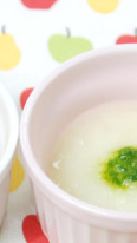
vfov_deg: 9.1
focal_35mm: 237
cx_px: 18
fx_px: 1529
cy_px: 179
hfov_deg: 5.1
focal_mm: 62
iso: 100
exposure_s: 1/6
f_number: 5.6
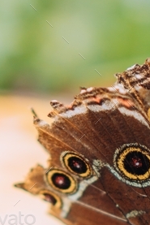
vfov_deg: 12.3
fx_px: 1036
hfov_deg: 8.3
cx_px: 118
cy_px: 212
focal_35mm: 166
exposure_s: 1/500
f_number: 1.8
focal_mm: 35
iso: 200
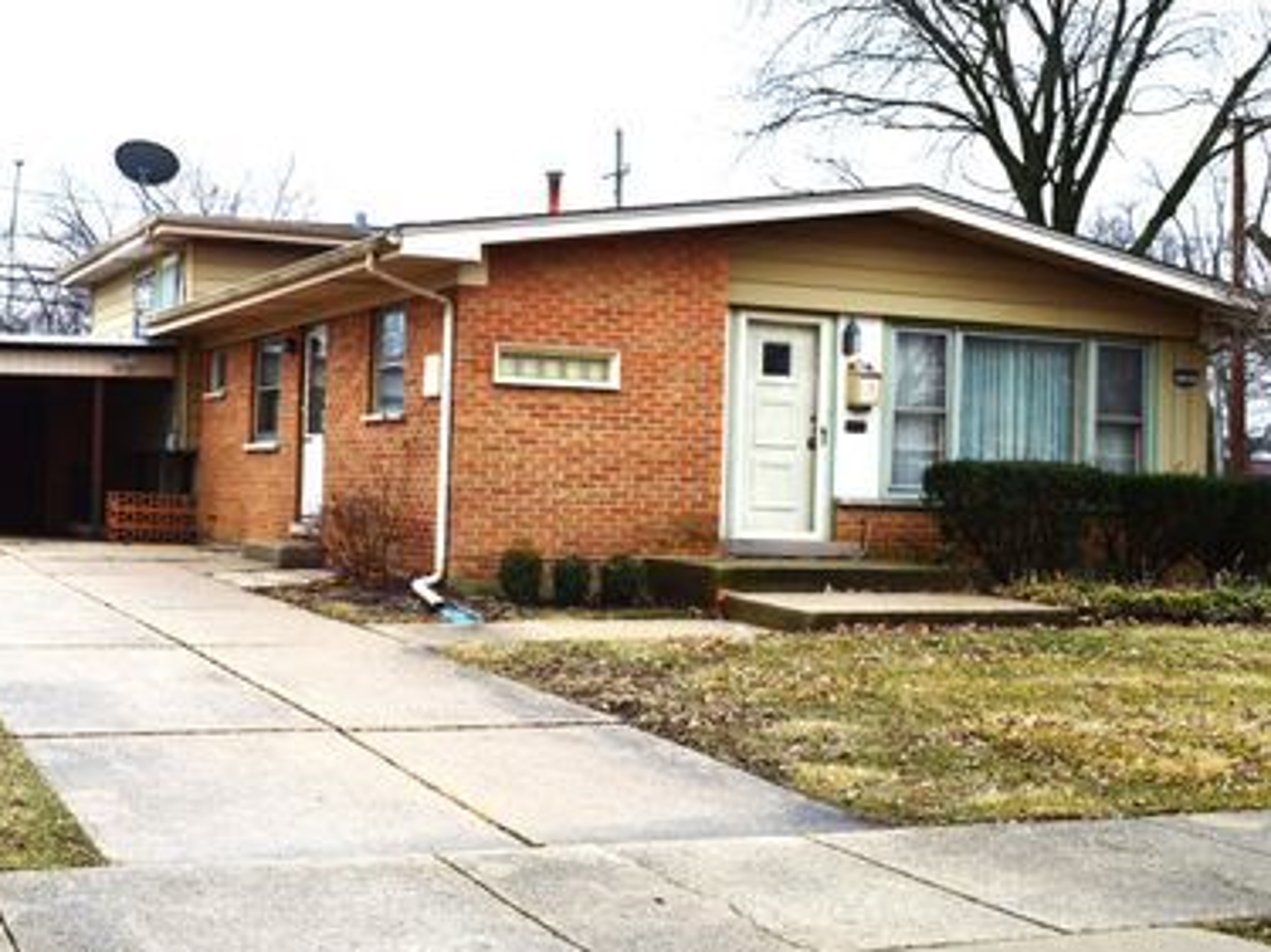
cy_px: 429
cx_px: 491
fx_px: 1835
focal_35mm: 50
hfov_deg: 38.0
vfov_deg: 29.1
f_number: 9
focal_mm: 26
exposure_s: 1/125
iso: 400
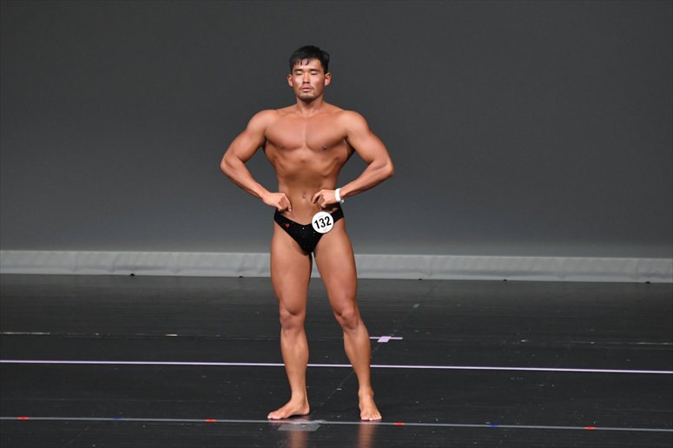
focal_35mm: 345
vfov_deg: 4.0
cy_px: 224
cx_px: 336
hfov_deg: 6.0
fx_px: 6447
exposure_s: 1/400
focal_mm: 230
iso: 4000
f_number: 5.6
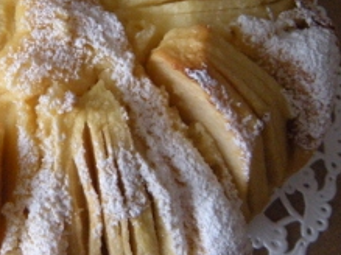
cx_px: 97
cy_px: 58
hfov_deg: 29.9
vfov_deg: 22.6
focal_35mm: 64
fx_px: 630
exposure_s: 1/47.8
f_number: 3.8
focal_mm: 5.9
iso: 400
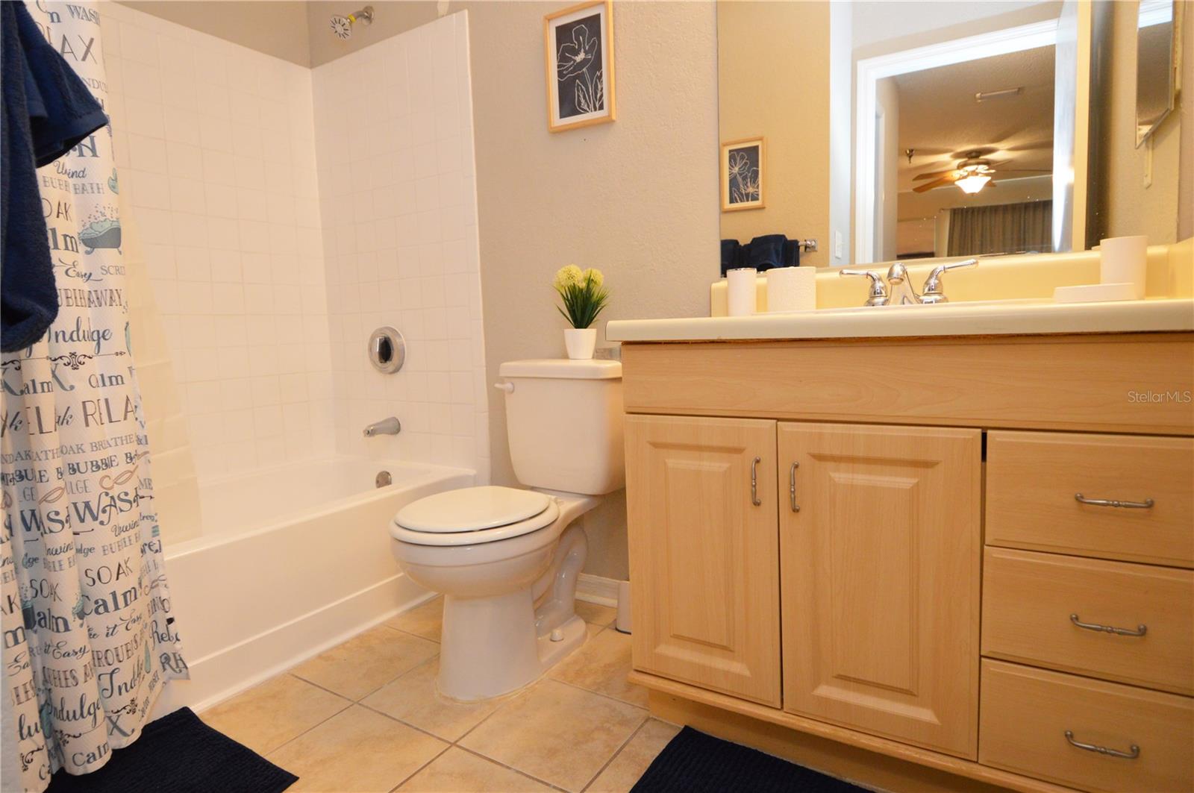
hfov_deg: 90.1
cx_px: 597
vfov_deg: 67.3
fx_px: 596
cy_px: 396
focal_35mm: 18
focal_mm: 12
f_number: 4
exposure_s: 1/60
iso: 1100
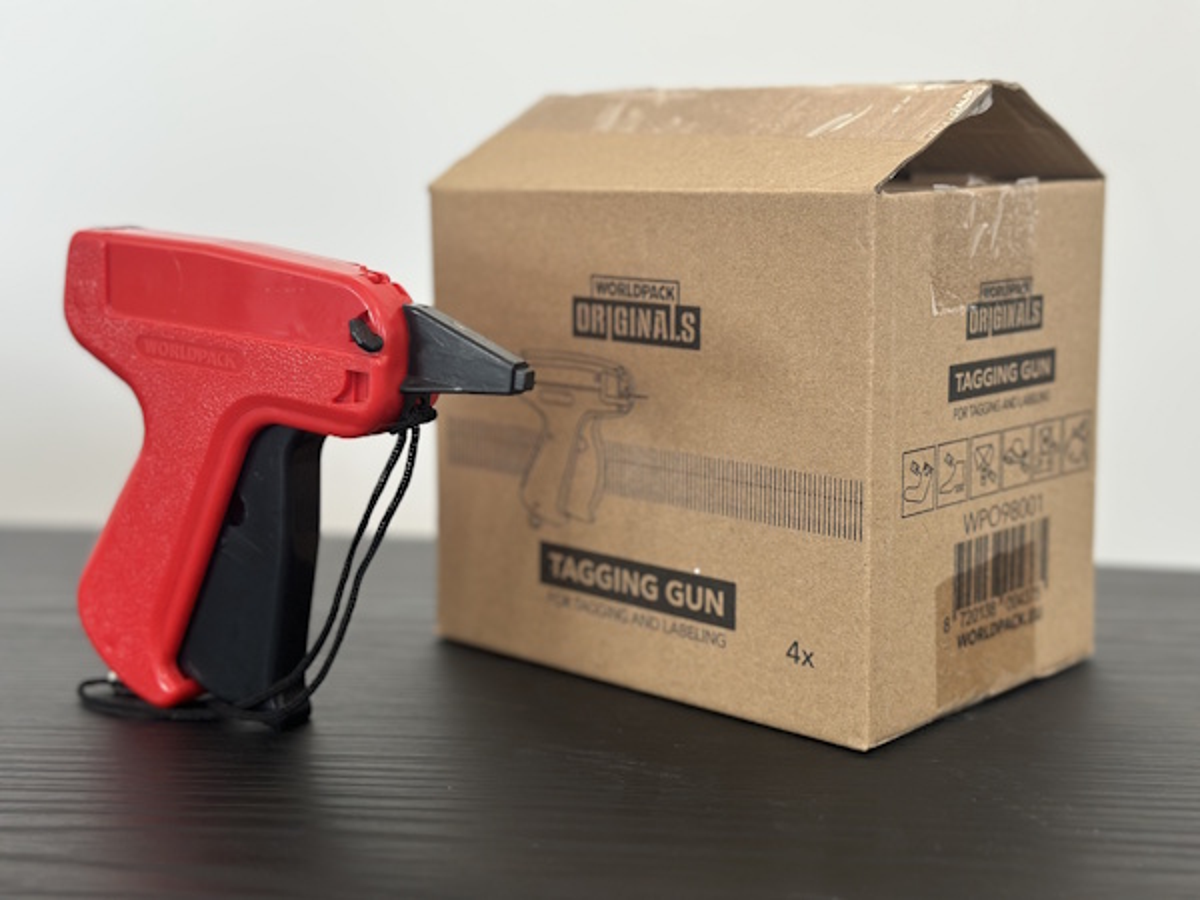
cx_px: 600
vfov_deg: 30.3
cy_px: 450
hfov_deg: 39.7
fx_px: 1664
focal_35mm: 48
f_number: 1.78
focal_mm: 6.86
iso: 160
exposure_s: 1/60
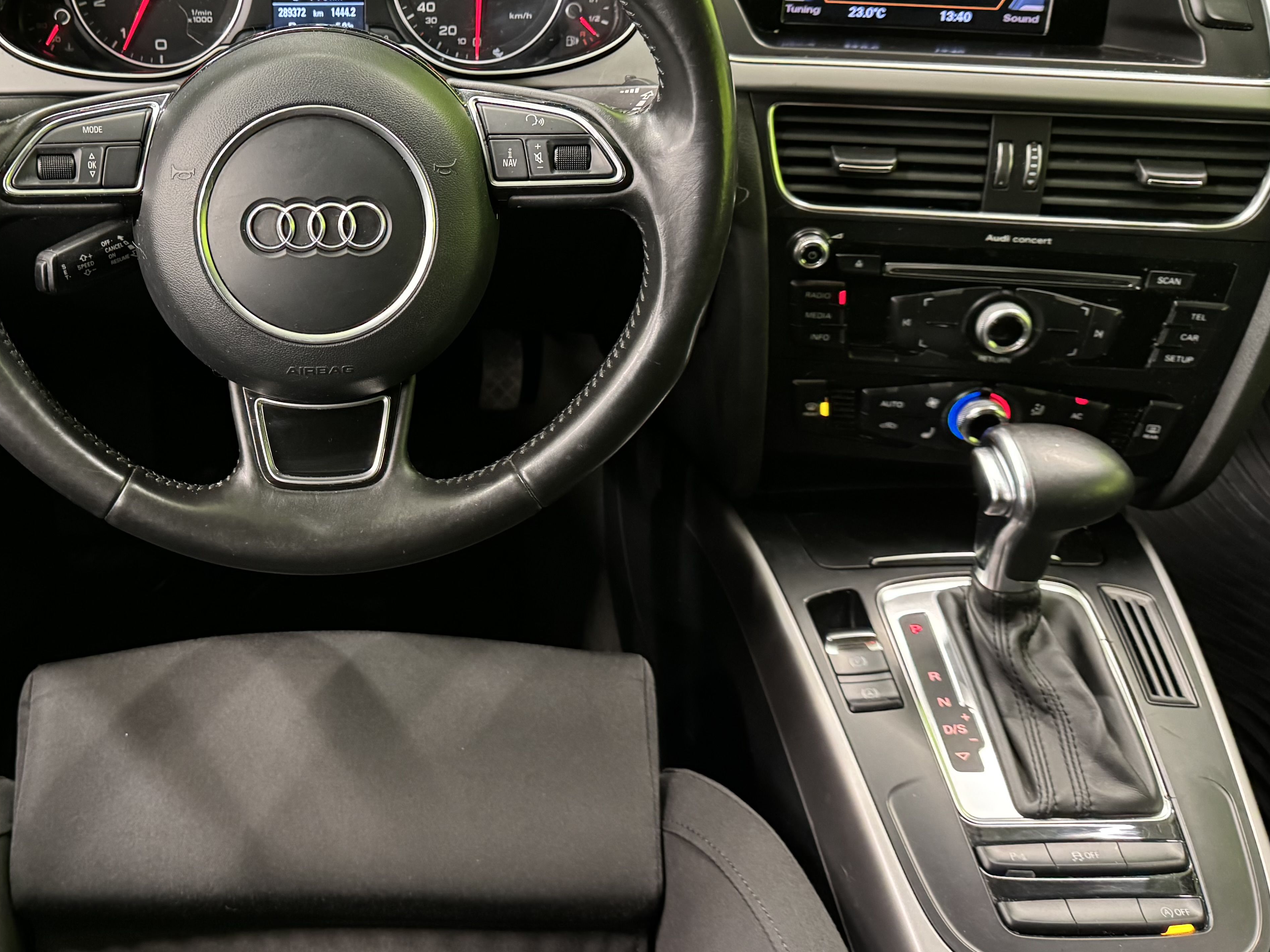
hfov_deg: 49.8
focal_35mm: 36
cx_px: 356
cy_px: 375
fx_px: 1321
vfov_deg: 39.5
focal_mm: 6.76
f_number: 1.78
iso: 1000
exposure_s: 1/33
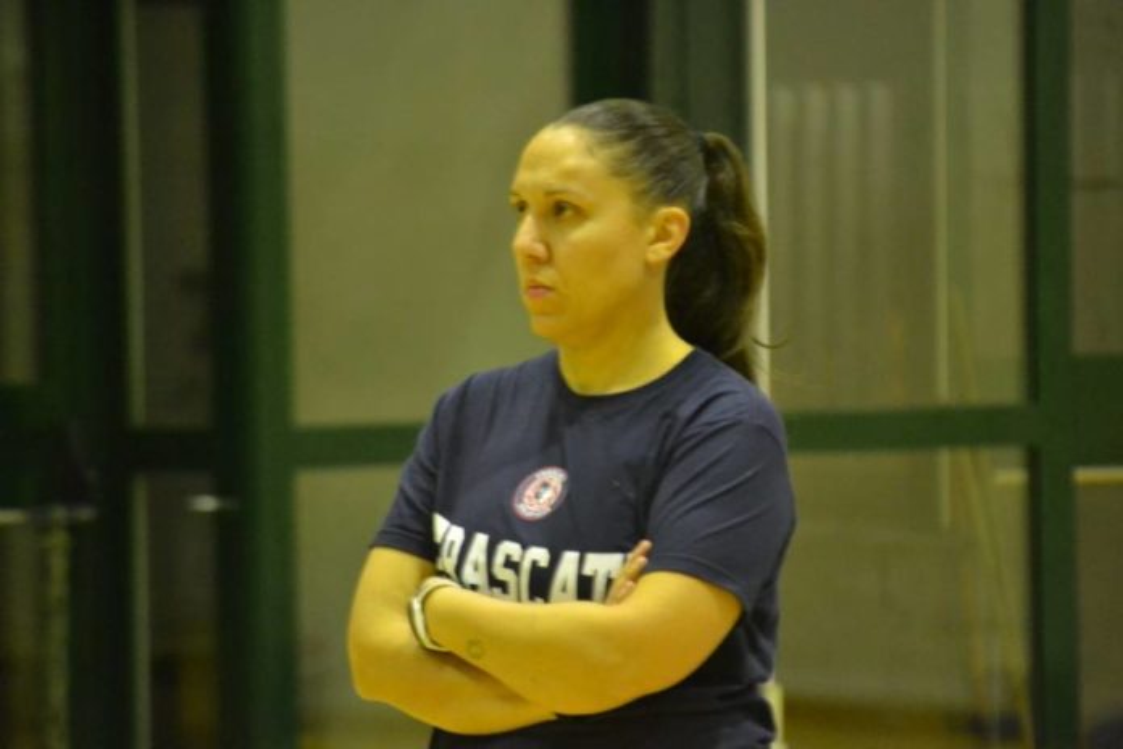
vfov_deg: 4.6
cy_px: 374
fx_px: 9358
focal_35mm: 300
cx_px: 562
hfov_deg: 6.9
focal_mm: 200
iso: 3200
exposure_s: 1/30
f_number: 5.6
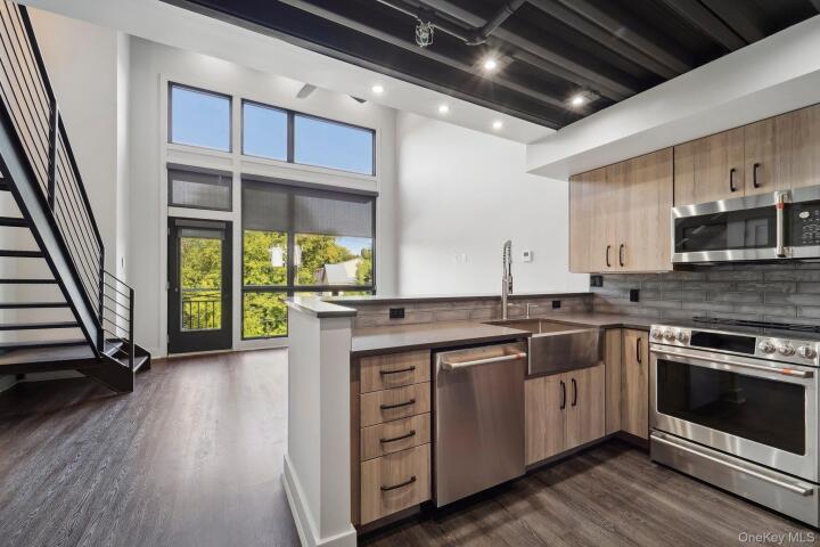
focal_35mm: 14
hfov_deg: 104.3
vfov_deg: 81.2
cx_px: 410
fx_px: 319
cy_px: 274
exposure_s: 1/30
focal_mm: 14
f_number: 8
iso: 400
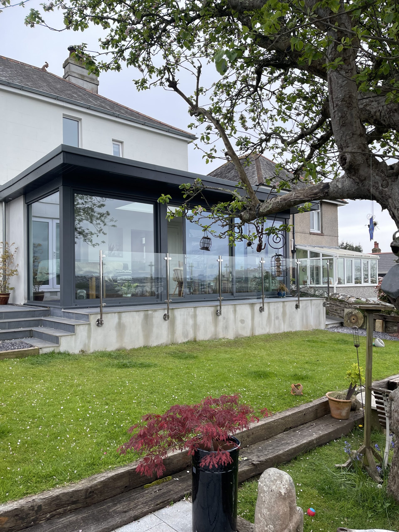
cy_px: 266
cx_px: 200
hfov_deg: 53.1
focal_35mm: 26
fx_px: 400
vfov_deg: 67.3
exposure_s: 1/1553
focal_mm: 5.1
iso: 50
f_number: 1.6
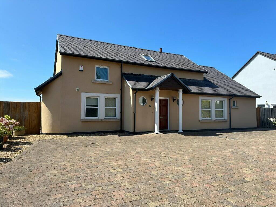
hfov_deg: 71.6
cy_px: 104
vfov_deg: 56.8
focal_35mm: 24
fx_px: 191
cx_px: 138
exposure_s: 1/3247
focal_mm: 6.86
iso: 80
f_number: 1.78
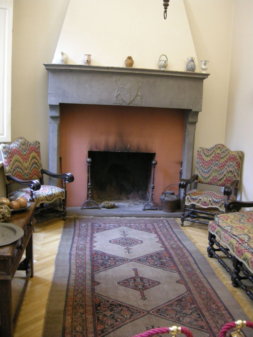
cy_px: 168
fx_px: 351
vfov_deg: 51.4
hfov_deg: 39.7
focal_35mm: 36
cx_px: 126
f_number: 2.7
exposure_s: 1/14
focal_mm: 7.5
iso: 400
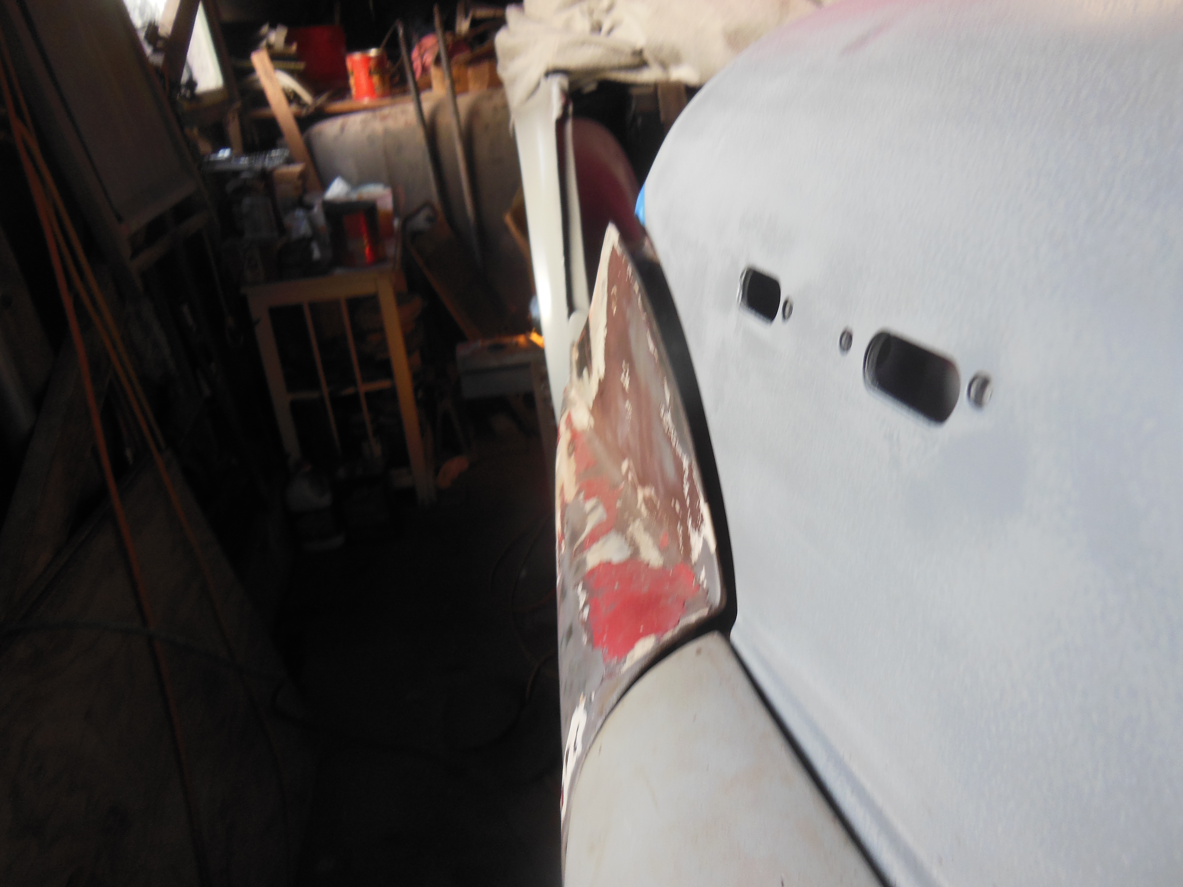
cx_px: 592
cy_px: 444
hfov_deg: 69.4
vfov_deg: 54.9
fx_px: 854
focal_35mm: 25
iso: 200
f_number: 3.5
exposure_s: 1/30
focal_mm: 4.5
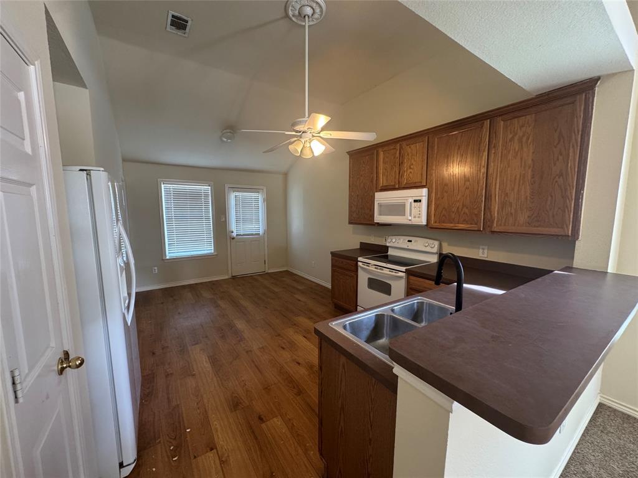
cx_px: 319
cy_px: 239
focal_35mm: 14
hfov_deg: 102.1
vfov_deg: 85.7
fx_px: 258
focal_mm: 2.22
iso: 250
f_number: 2.2
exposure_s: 1/60
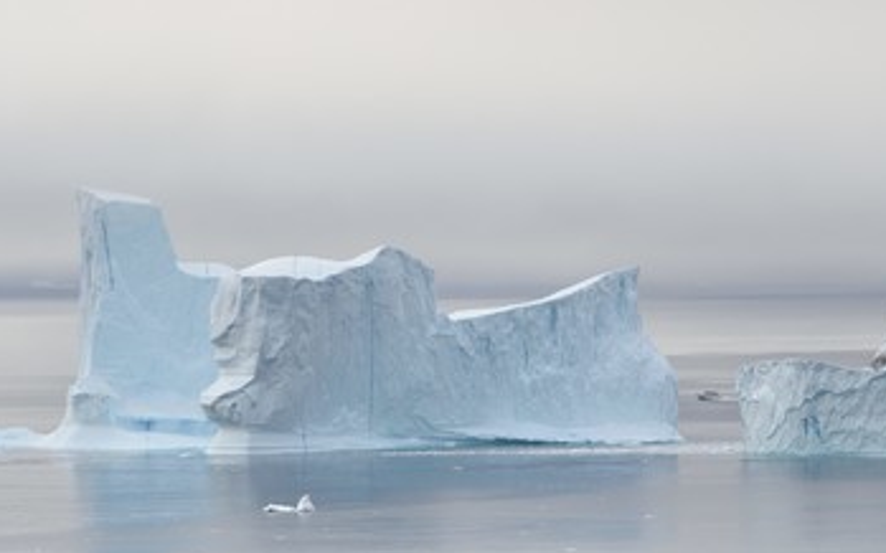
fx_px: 5915
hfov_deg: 8.6
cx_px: 439
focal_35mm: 245
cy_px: 345
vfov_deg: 5.4
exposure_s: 1/250
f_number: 11
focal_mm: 200
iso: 200
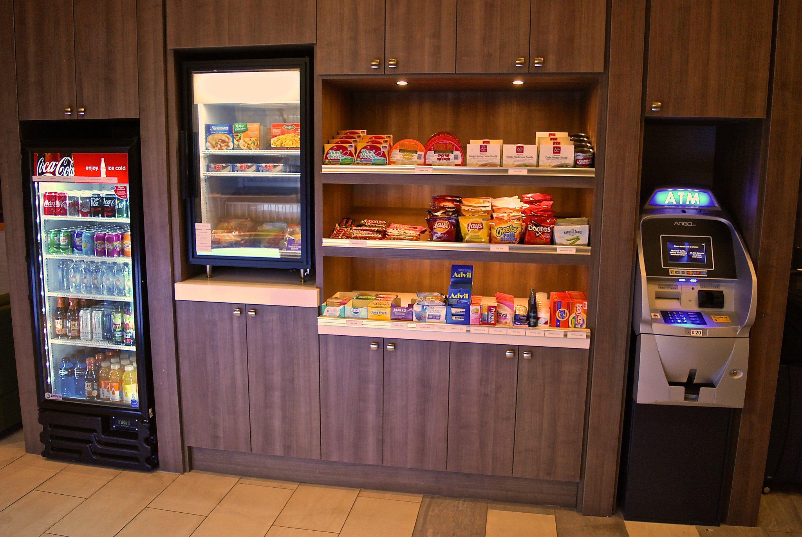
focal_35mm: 27
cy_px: 268
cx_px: 401
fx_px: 602
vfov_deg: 48.1
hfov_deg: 67.3
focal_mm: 18
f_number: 3.5
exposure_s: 1/30
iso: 720
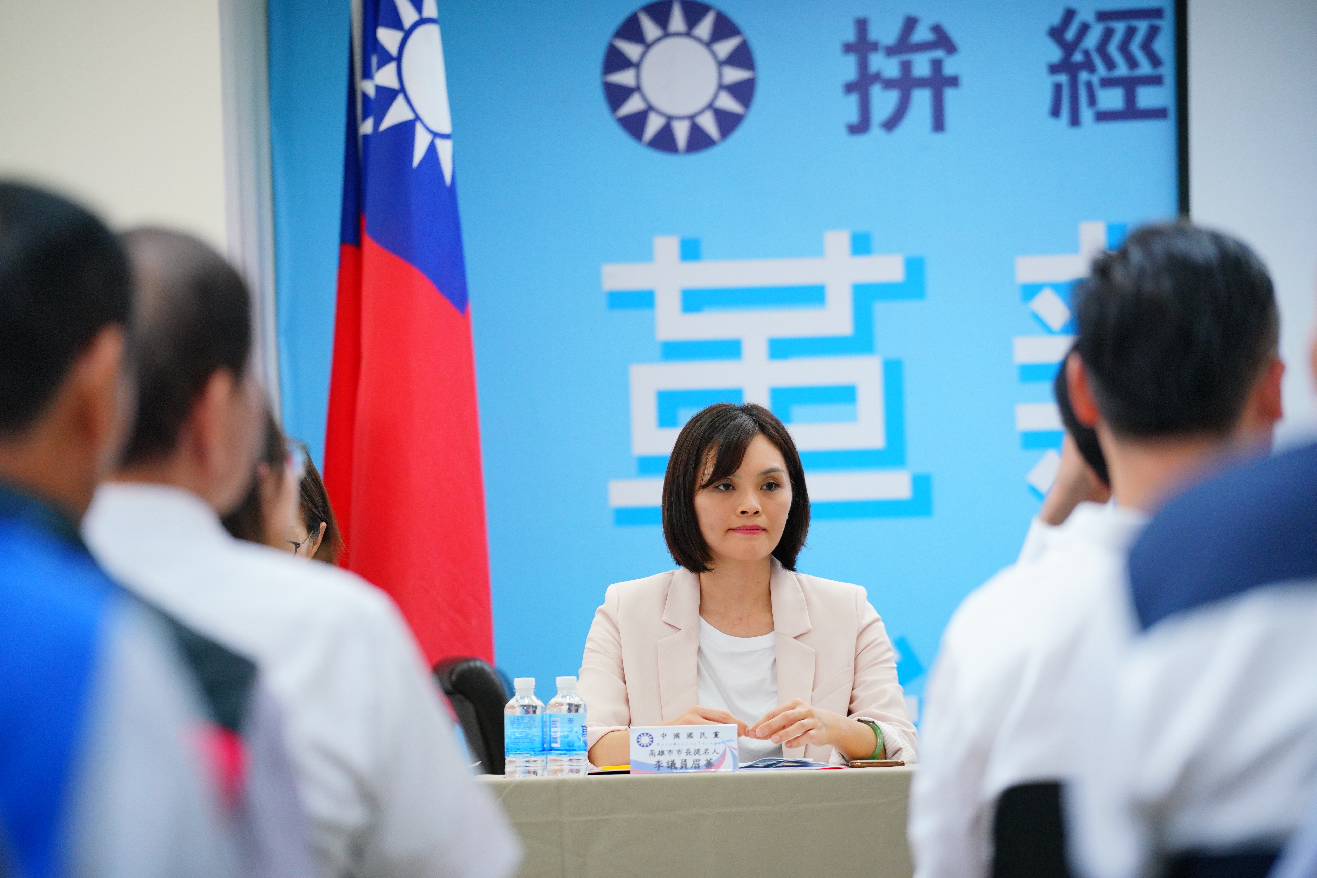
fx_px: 6659
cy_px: 439
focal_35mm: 182
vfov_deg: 7.5
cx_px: 658
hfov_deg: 11.3
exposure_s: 1/200
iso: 3200
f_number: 4
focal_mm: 182
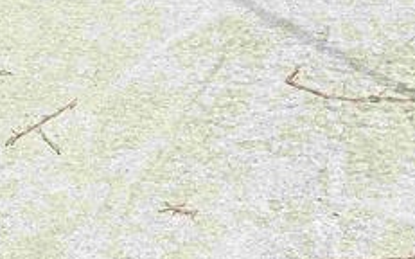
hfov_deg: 8.9
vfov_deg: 5.5
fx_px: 2554
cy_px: -475
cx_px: -320
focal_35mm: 226
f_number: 2
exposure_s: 1/1827
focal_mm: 8.72
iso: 51
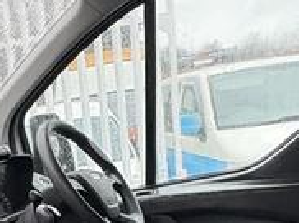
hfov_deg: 26.6
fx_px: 595
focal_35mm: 69
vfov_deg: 19.7
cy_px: 285
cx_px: -2
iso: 160
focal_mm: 2.22
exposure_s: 1/99
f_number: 2.2
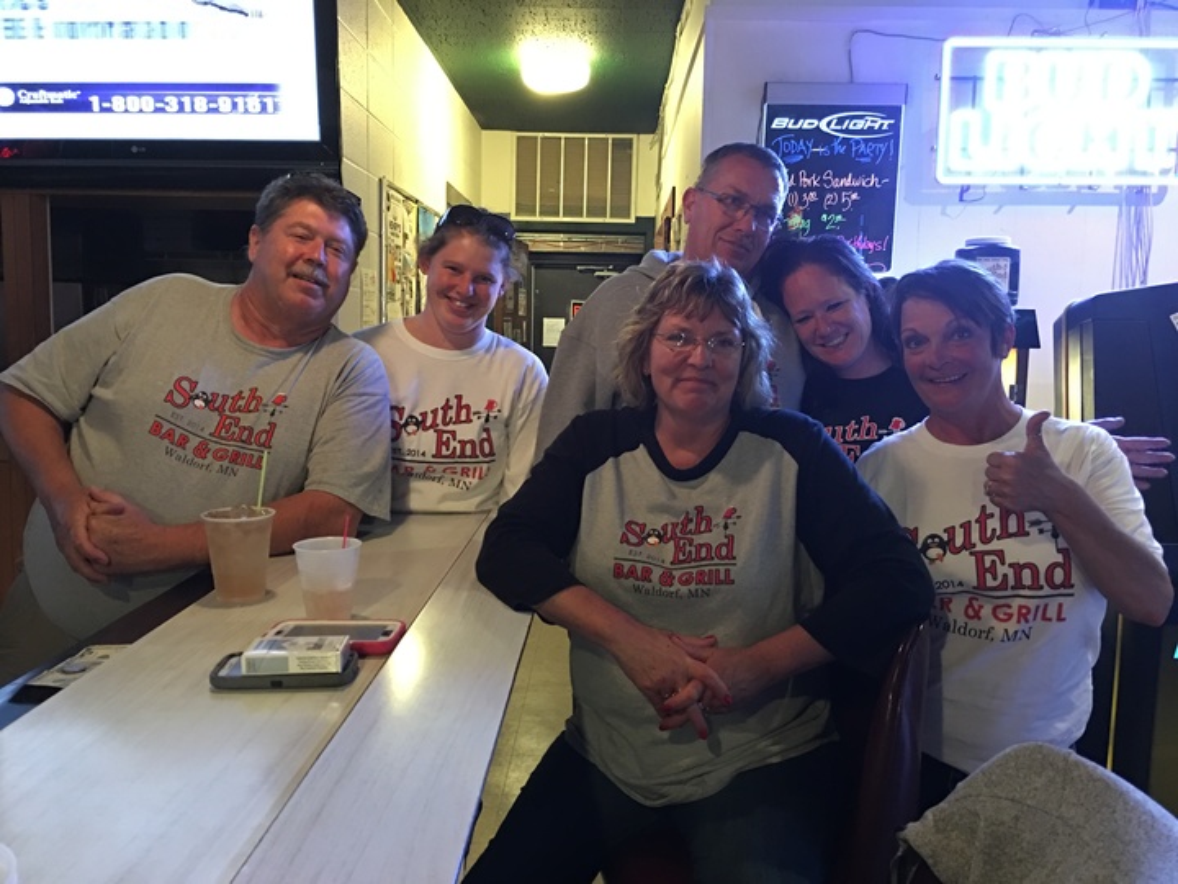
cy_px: 442
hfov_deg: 61.7
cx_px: 589
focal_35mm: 29
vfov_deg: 48.2
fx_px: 987
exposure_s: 1/4
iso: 80
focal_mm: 4.15
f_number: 2.2
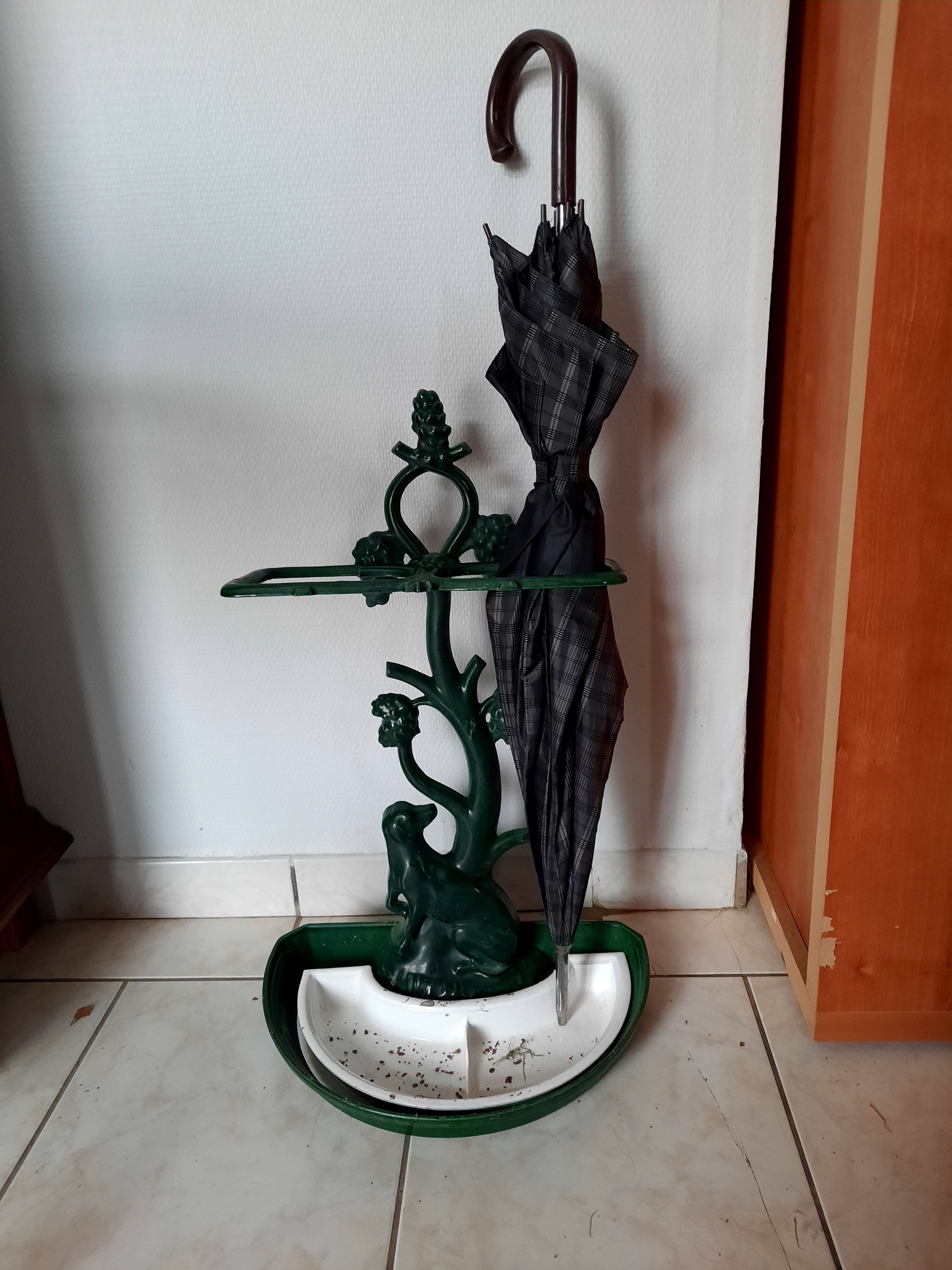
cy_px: 635
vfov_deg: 69.4
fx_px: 917
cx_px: 476
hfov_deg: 54.9
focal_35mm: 25
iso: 250
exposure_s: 1/33
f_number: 2
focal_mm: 4.6
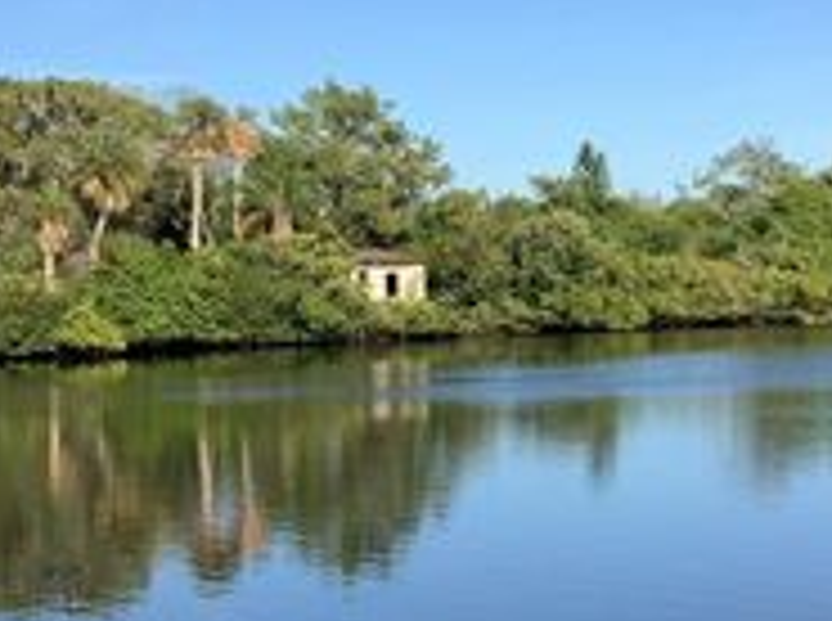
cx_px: 423
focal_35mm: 84
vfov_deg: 17.5
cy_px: 313
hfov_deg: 23.3
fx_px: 2015
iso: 25
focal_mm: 3.3
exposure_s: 1/1431
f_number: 2.4
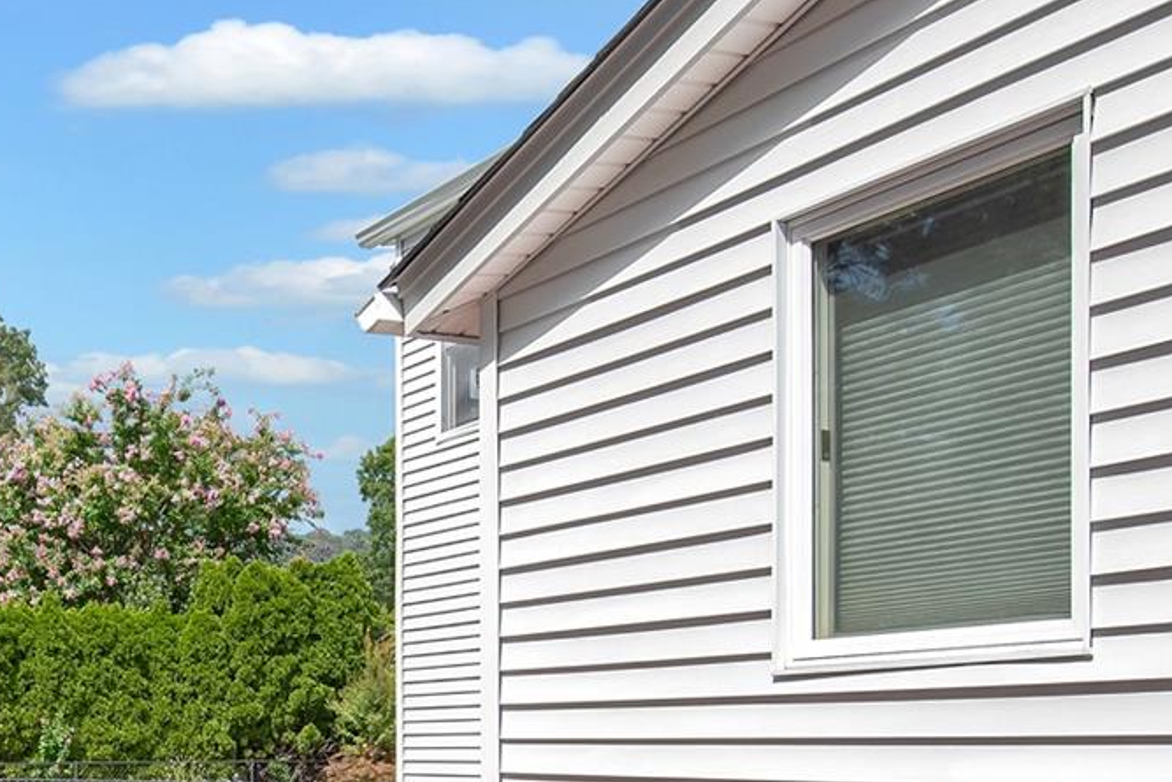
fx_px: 1400
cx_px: 91
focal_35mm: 43
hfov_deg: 41.4
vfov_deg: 30.2
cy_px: 661
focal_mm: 14
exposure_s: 1/4000
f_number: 3.5
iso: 400
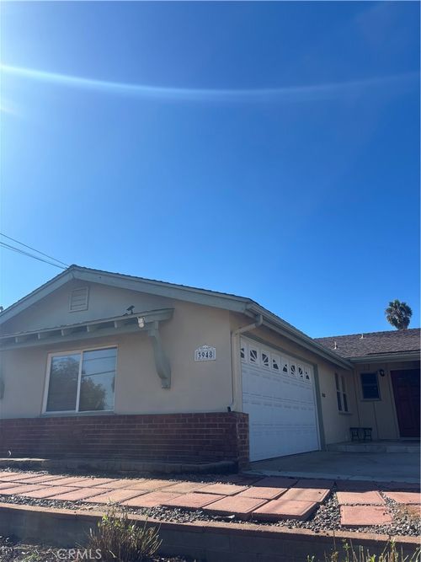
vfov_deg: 67.3
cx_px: 210
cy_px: 281
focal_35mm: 26
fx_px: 422
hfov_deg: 53.0
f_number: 1.6
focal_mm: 5.96
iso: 50
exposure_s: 1/3021
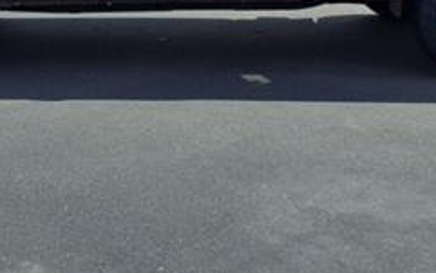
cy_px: -78
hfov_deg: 27.1
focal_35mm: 76
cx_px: 199
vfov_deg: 16.3
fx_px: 904
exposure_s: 1/3333
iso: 40
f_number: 1.9
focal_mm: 3.58
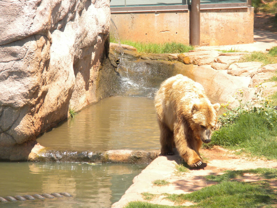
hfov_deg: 7.6
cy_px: 104
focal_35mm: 260
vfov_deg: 5.7
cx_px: 138
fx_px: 2081
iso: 75
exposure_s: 1/206
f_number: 5.3
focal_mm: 46.2
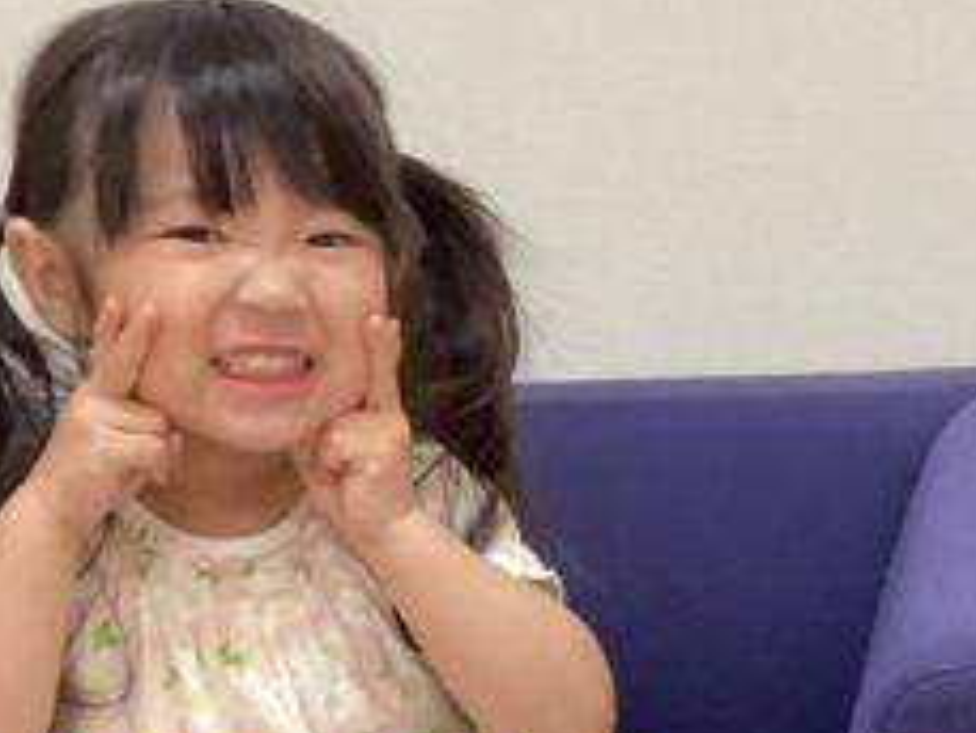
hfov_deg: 18.0
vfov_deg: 14.1
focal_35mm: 104
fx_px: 2934
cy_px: 661
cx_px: 1146
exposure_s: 1/60
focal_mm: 3.3
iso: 160
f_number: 2.4
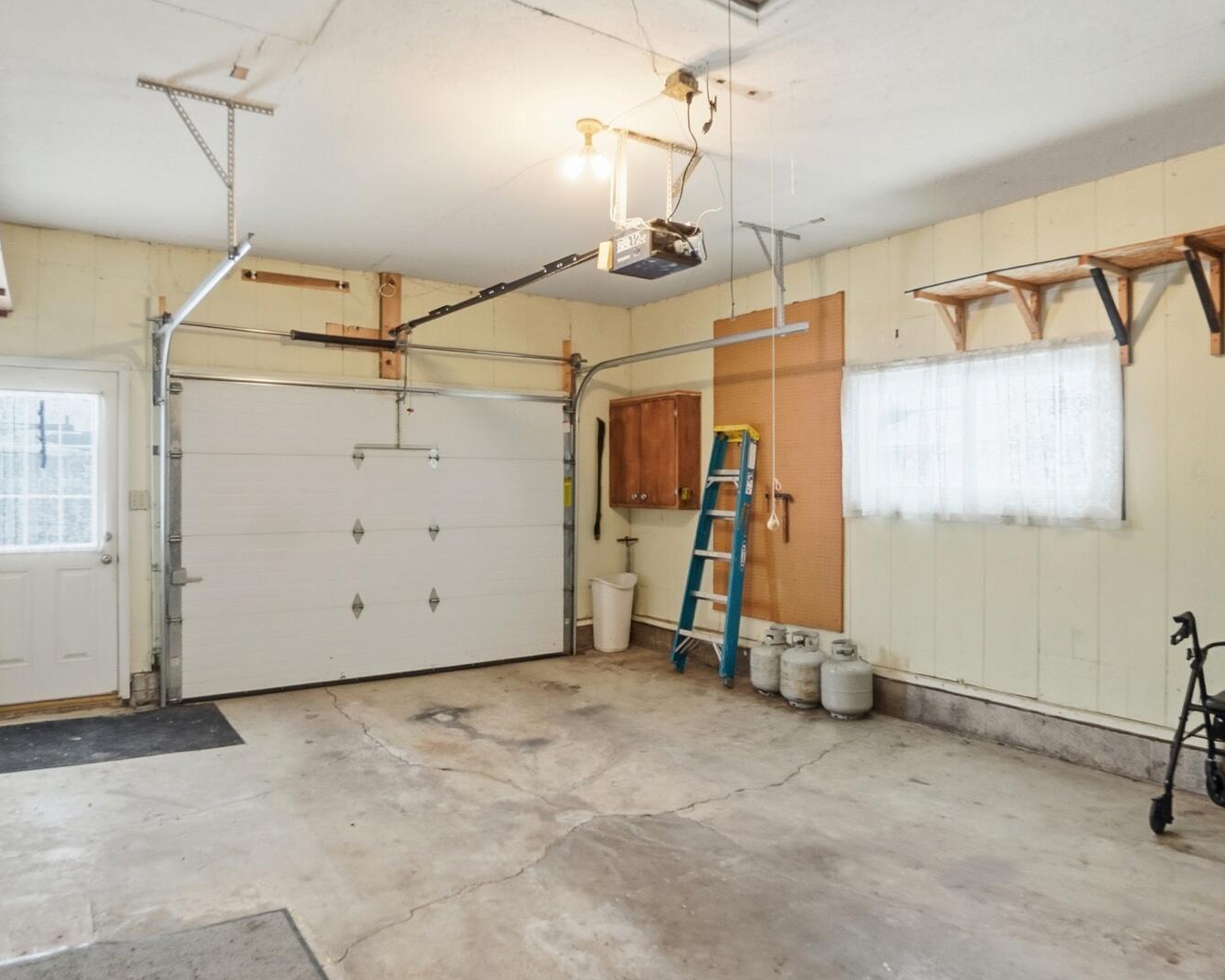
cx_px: 571
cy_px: 499
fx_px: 761
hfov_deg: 77.5
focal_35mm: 21
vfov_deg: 65.5
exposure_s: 1/90
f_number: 5.6
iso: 125
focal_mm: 10
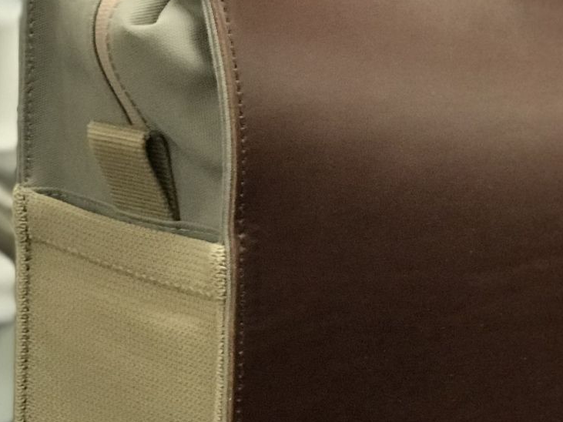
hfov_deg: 12.6
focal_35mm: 156
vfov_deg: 9.5
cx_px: 508
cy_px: 276
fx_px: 2537
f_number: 2.8
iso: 160
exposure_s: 1/50
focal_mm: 6.6
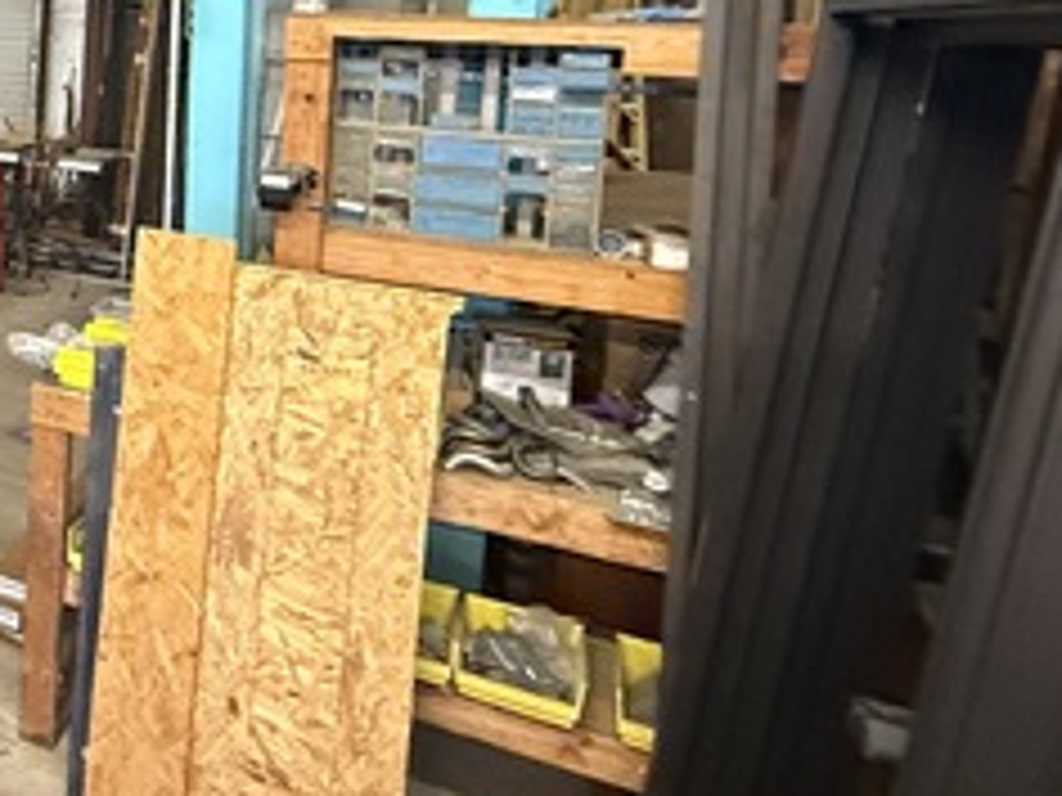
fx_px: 1166
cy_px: 90
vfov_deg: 35.6
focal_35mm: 38
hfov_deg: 35.9
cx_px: -266
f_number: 2.2
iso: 800
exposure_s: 1/60
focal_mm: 2.22
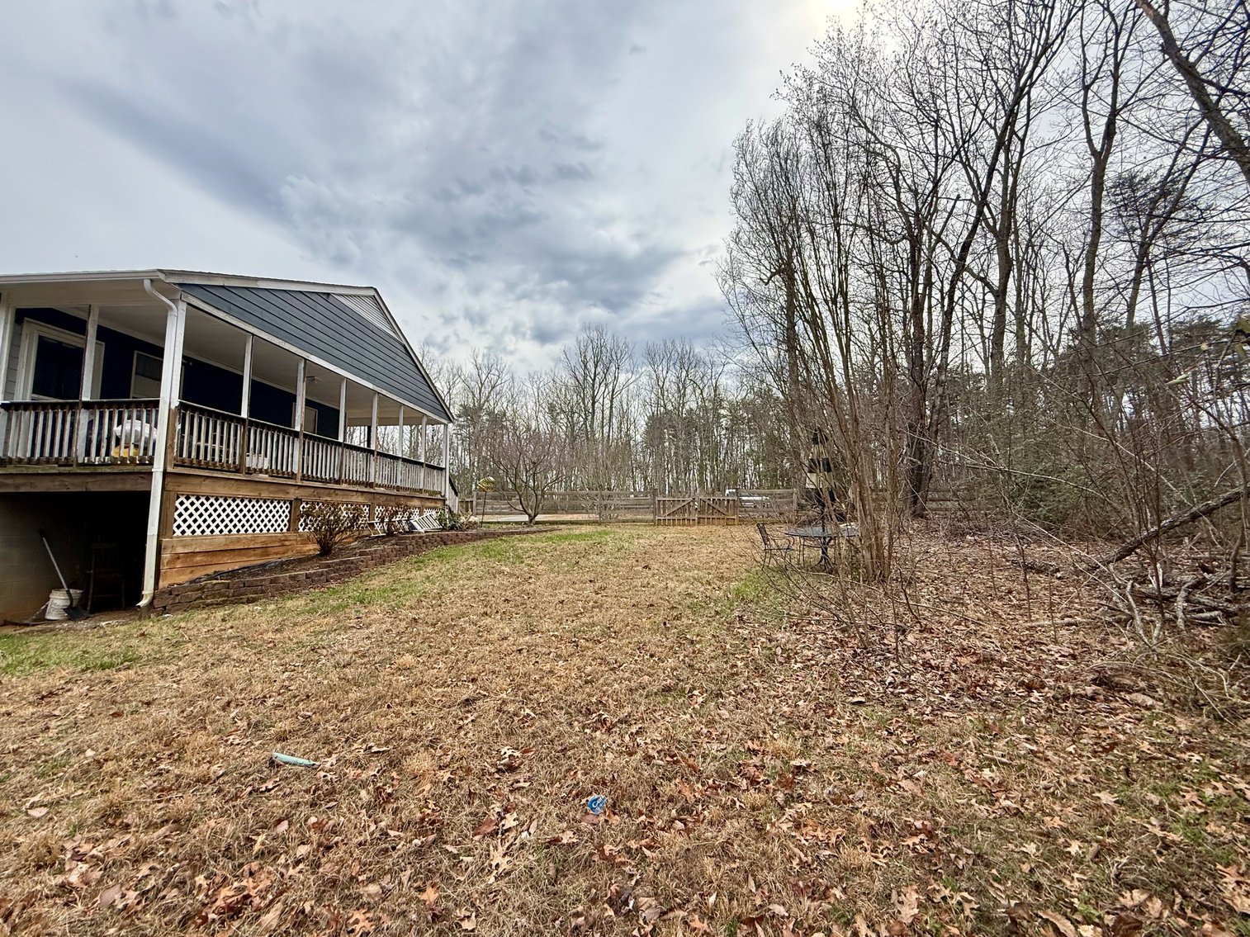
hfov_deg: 102.1
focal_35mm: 14
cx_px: 625
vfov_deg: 85.7
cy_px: 468
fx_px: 505
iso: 50
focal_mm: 2.22
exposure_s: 1/1235
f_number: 2.2
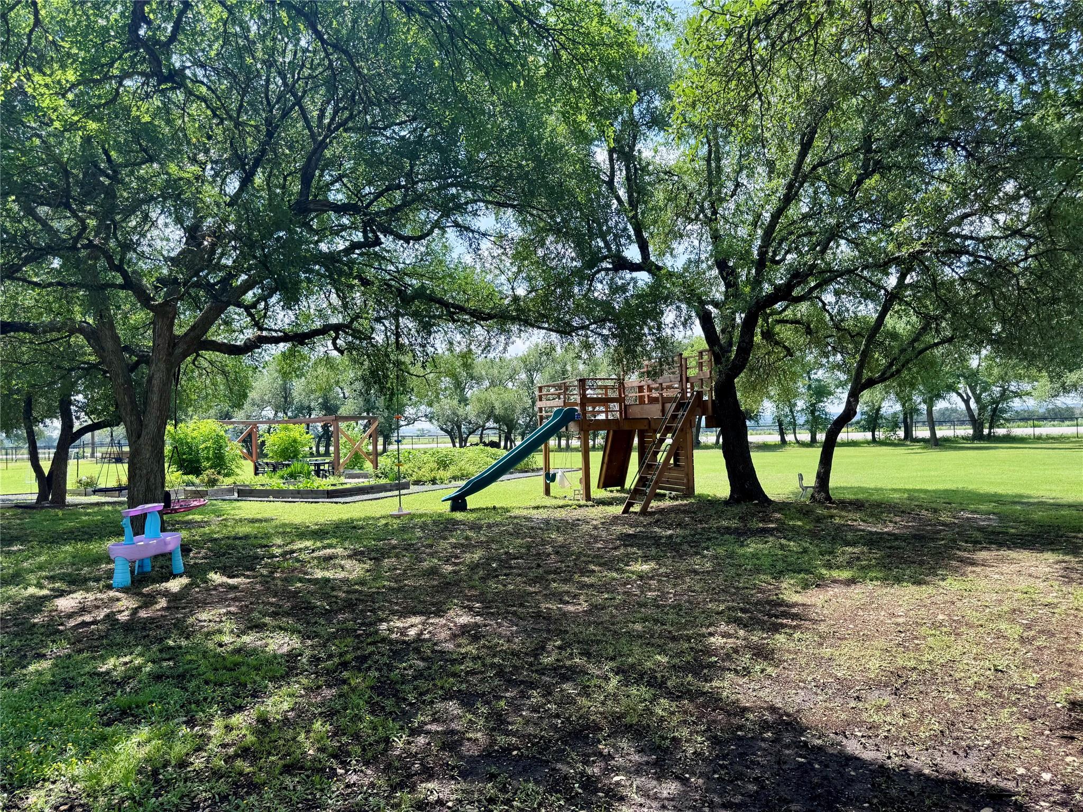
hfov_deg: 71.6
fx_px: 751
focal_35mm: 24
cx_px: 542
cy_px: 406
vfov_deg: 56.8
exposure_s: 1/1311
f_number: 1.78
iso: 80
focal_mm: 6.76
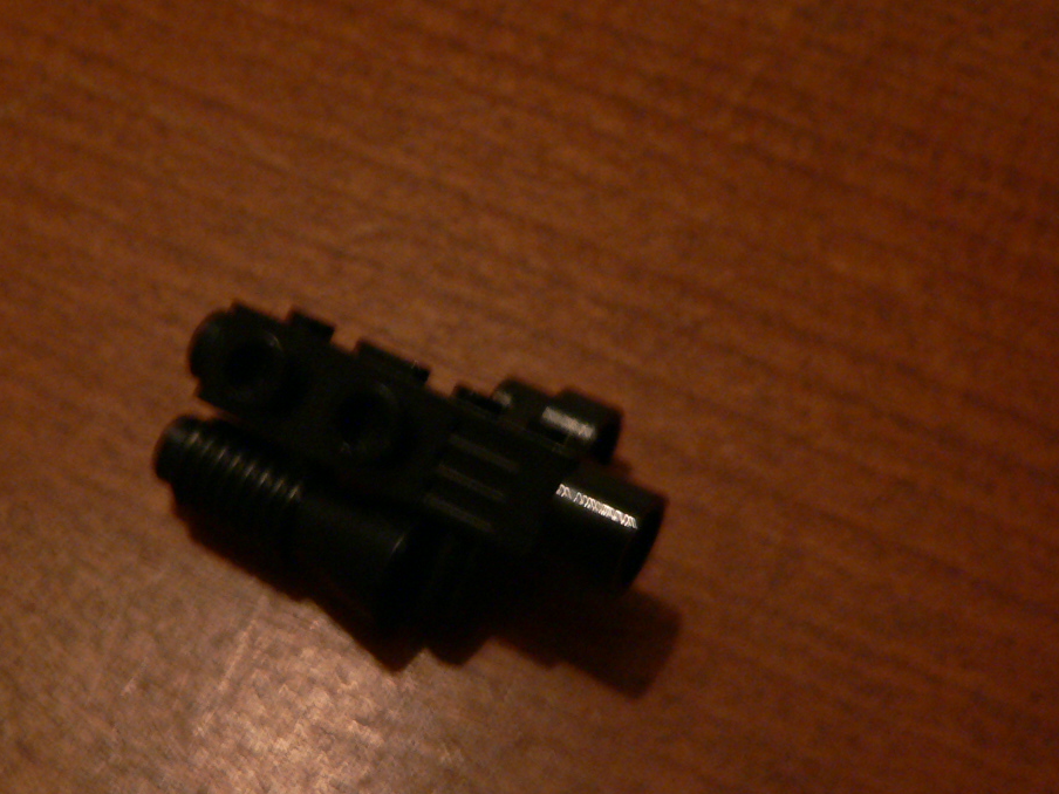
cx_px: 401
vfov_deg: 28.5
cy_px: 487
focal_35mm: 51
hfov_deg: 37.3
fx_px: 1560
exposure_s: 1/8
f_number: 2.8
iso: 200
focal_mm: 6
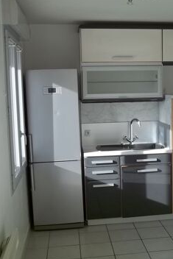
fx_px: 367
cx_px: 127
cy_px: 129
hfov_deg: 26.2
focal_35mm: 51
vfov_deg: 38.9
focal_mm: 6.5
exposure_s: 1/200
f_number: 3.1
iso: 64
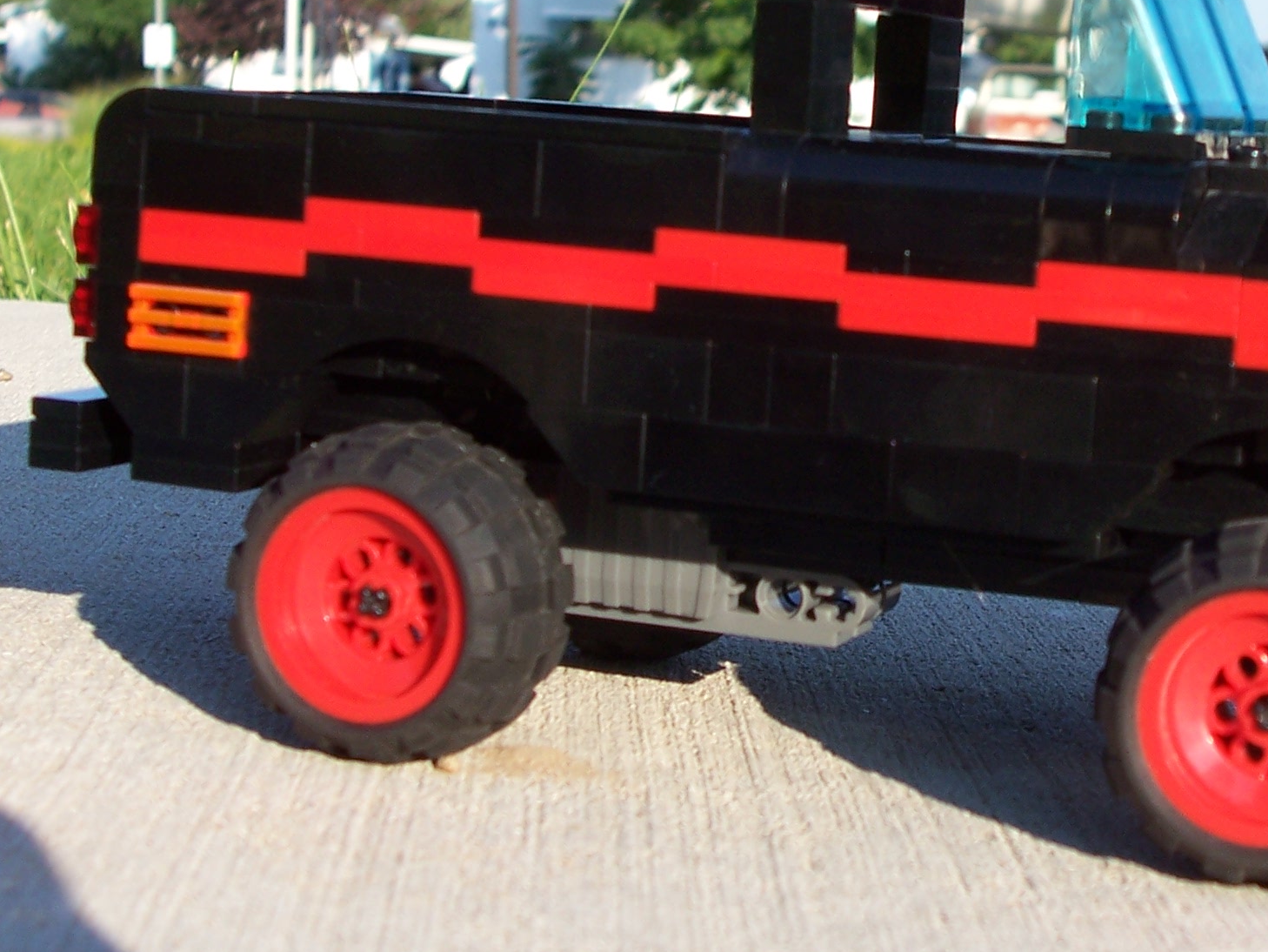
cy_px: 419
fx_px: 2894
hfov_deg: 24.4
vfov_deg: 18.7
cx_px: 973
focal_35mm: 79
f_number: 3.4
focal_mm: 8.6
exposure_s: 1/500
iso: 80
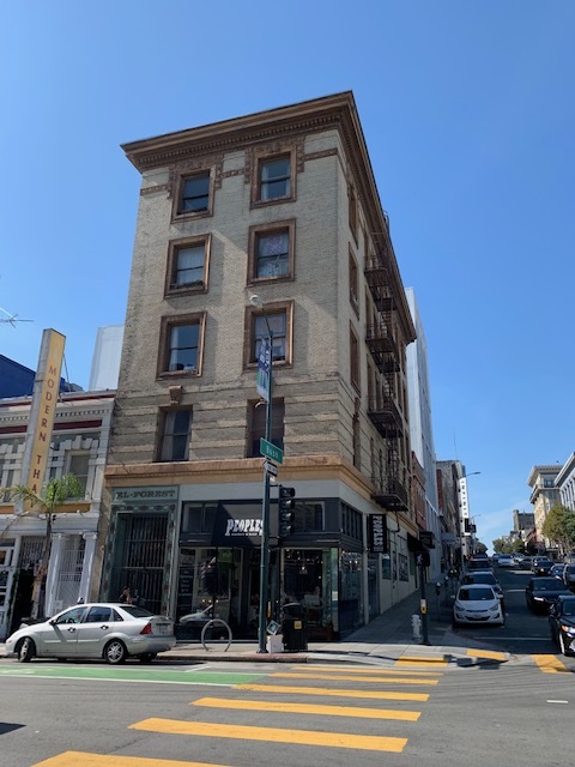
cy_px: 384
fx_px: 576
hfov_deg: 53.1
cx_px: 288
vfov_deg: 67.3
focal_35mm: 26
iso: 25
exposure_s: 1/1406
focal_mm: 4.25
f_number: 1.8
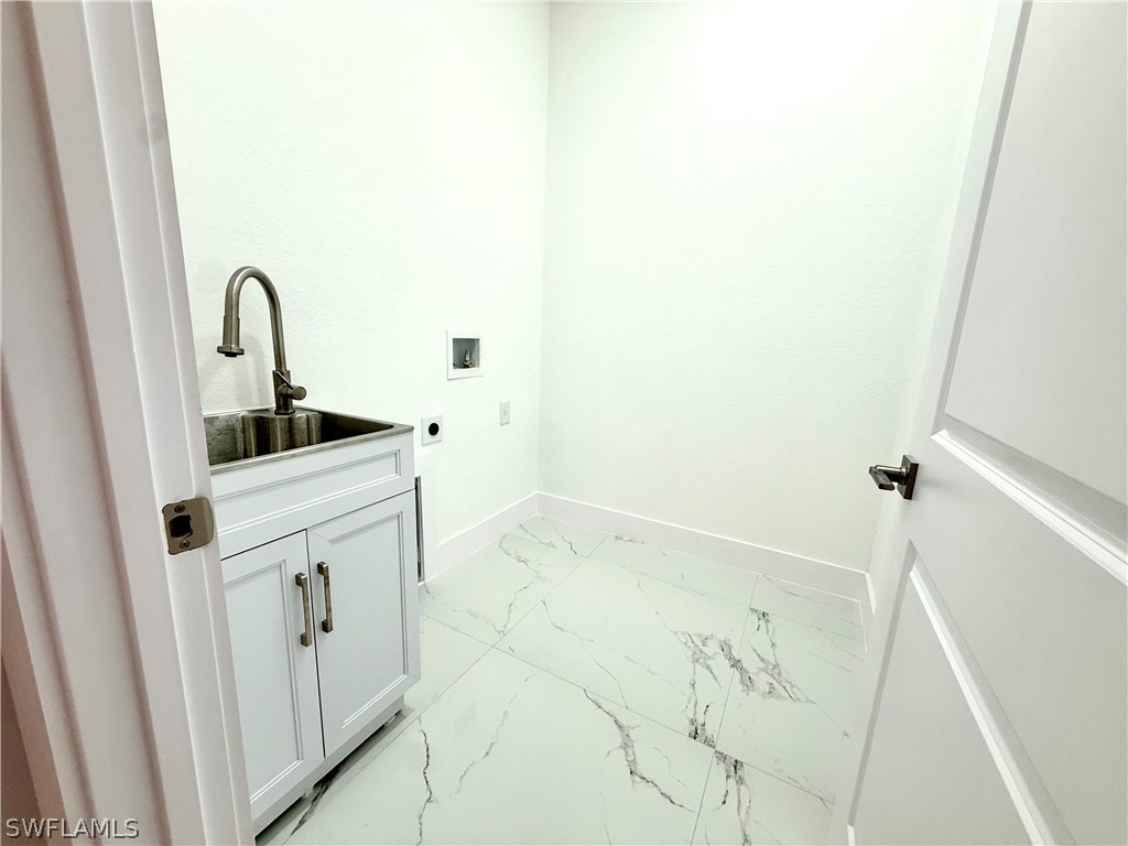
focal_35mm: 14
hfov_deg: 102.1
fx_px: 456
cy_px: 423
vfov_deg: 85.7
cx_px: 564
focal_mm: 2.22
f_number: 2.2
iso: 100
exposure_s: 1/120
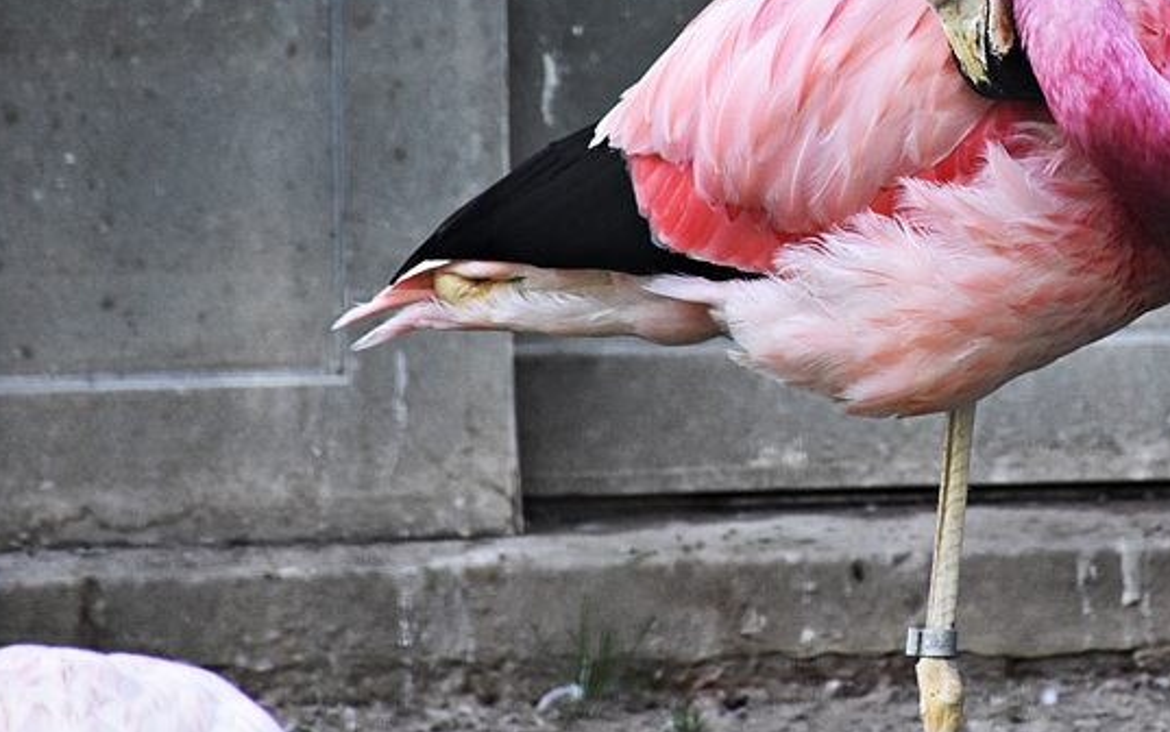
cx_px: 1055
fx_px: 13014
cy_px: 86
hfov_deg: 5.1
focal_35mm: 408
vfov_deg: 3.2
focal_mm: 140
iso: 1250
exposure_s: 1/125
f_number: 5.6
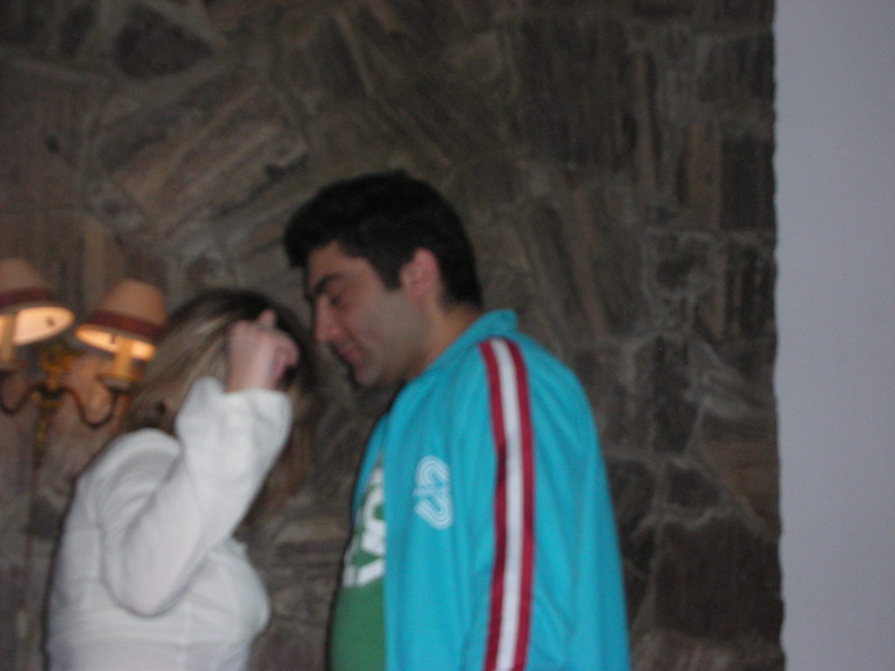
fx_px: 1887
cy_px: 336
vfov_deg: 20.2
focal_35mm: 73
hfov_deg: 26.7
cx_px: 448
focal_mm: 12.2
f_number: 4.4
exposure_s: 1/120
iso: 200
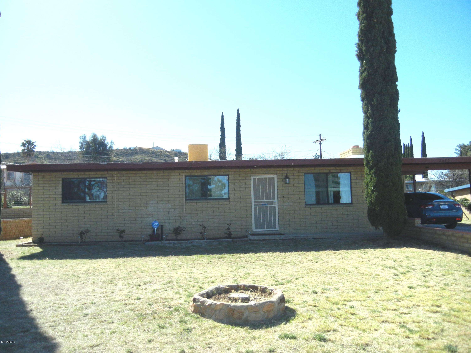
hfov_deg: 60.0
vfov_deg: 46.8
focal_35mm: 30
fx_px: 408
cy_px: 176
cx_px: 236
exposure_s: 1/494
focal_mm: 5.4
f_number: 7
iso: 230
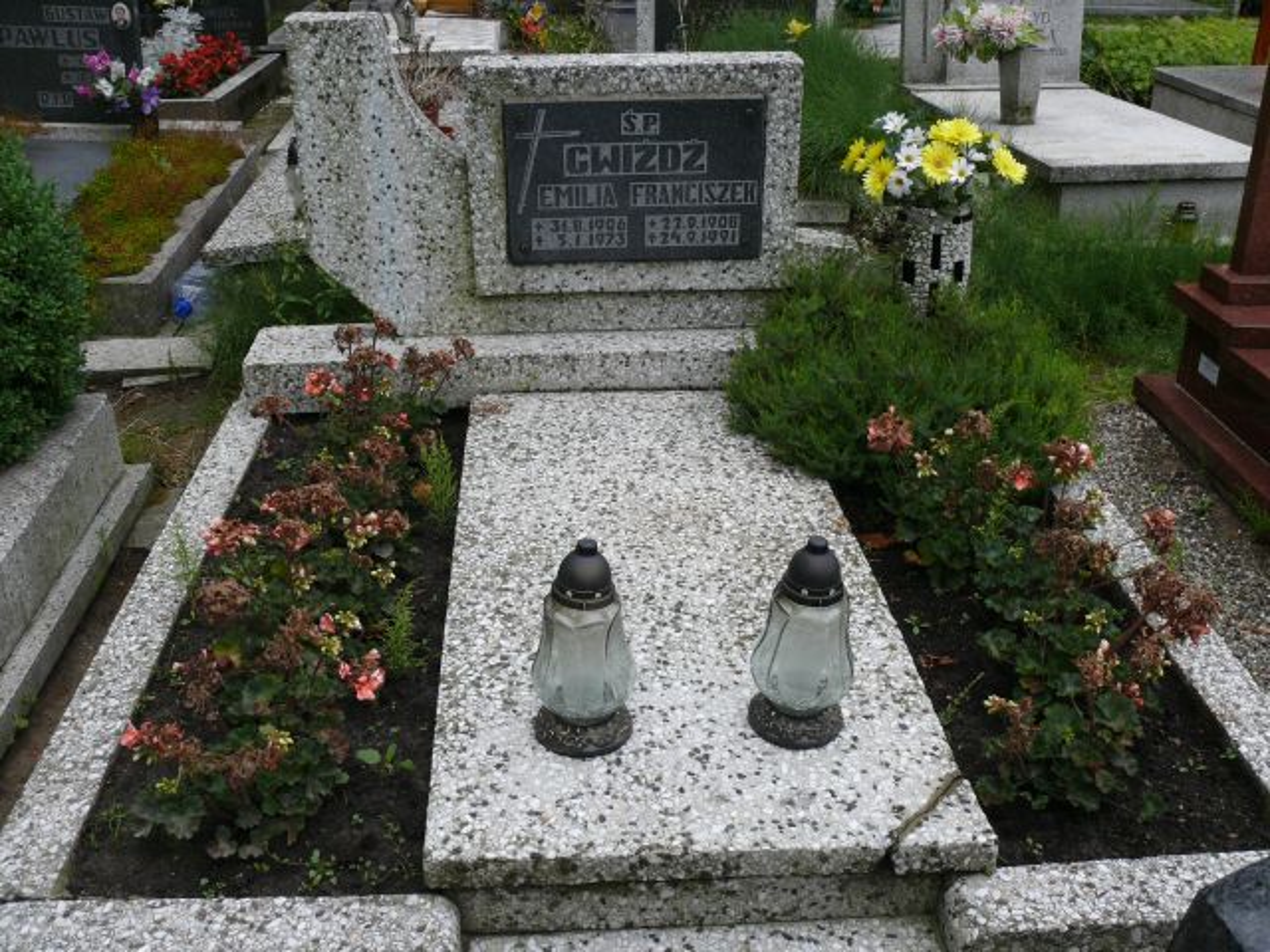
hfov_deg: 52.6
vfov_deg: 40.7
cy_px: 476
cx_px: 635
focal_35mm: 35
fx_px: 1284
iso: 100
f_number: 4
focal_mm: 7.4
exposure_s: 1/250
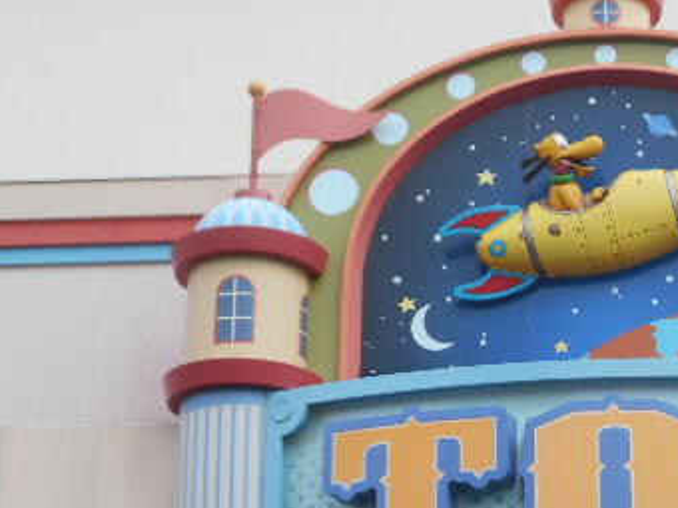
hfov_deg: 20.4
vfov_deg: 15.6
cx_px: 634
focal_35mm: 94
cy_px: 396
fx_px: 1841
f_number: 4.5
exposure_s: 1/320
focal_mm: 8.8
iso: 80
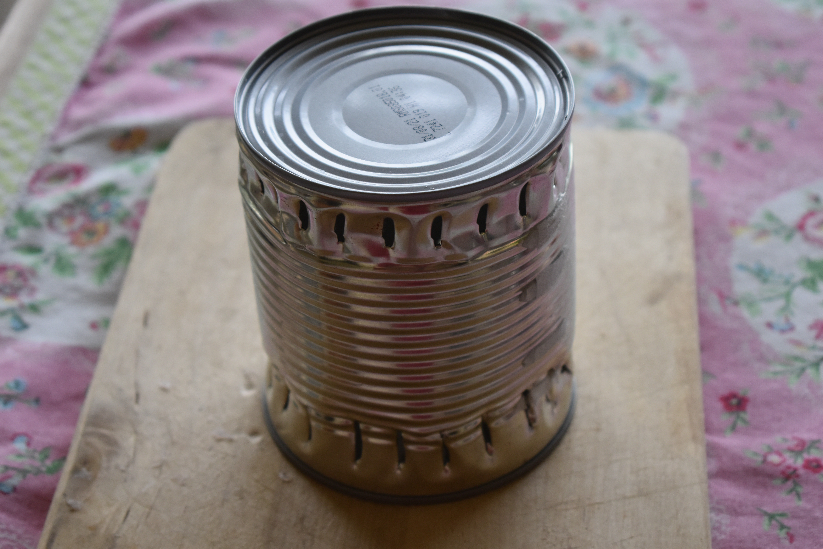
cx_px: 412
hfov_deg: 24.6
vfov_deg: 16.6
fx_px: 1886
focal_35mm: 82
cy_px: 274
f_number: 5.6
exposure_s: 1/640
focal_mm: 55
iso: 800
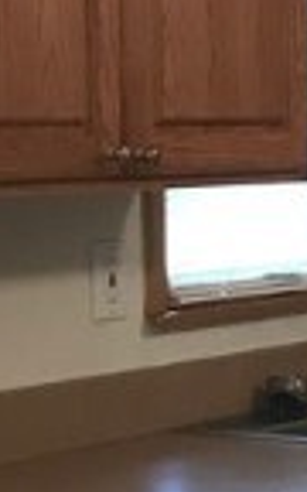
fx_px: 2115
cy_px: 342
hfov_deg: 7.5
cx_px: 836
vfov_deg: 13.2
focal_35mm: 158
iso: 80
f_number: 1.8
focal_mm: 3.99
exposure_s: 1/15
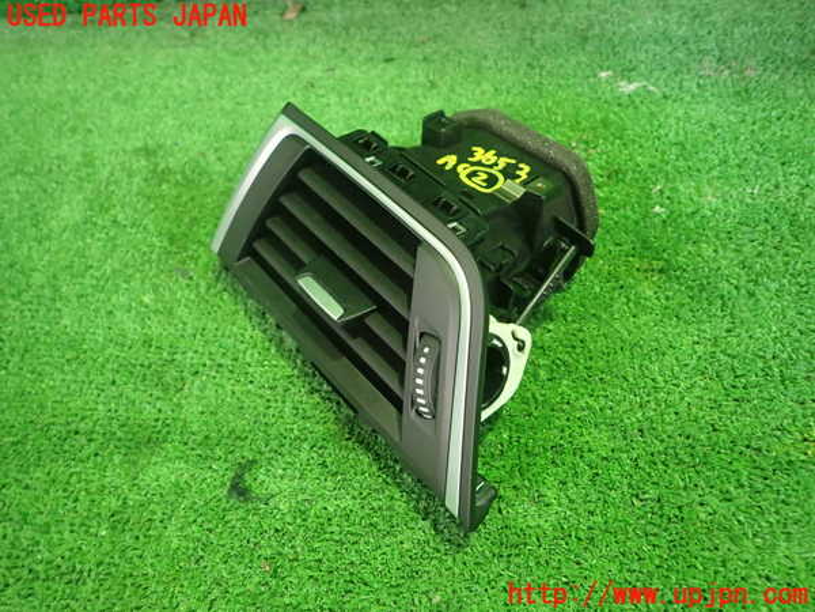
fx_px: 589
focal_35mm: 25
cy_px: 306
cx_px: 408
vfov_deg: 54.9
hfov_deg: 69.4
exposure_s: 1/30
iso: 640
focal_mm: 4.5
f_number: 2
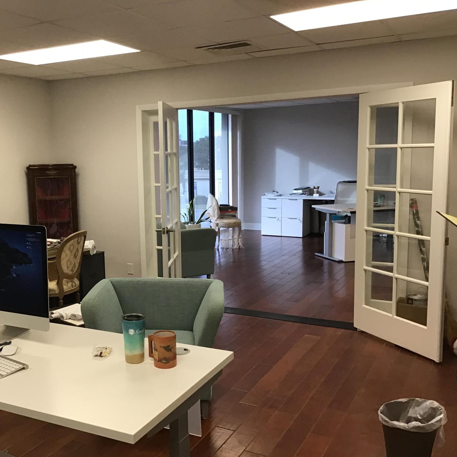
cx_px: 163
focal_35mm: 37
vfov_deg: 44.9
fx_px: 553
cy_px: 231
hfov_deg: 44.4
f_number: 2.4
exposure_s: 1/30
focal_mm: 3.3
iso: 40
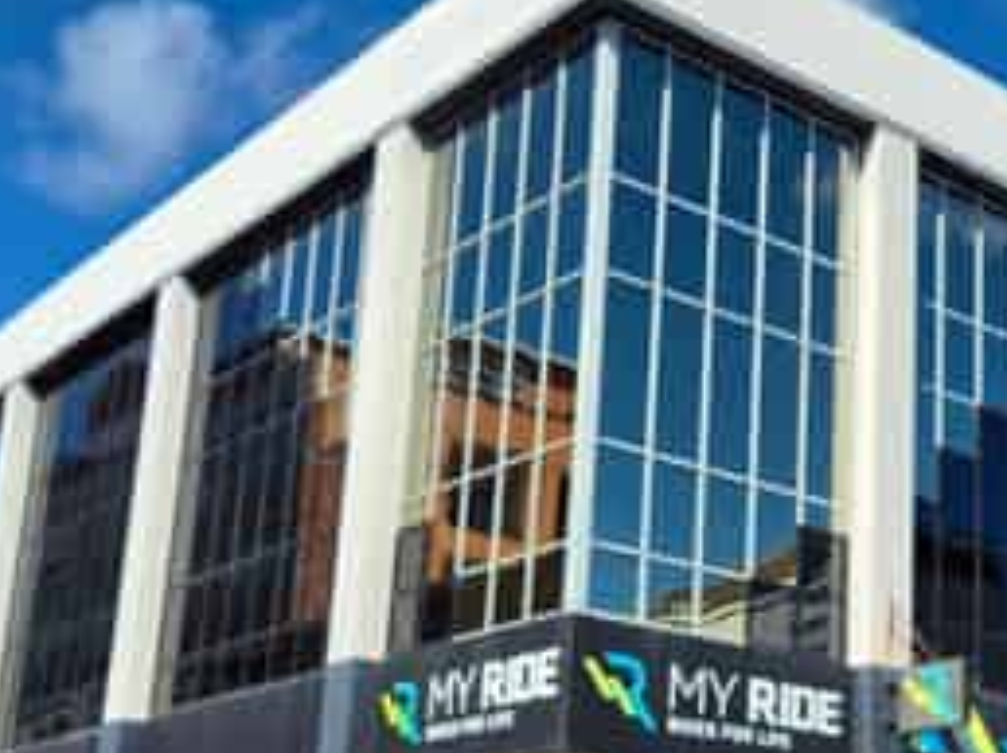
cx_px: 822
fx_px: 1279
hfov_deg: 41.0
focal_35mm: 44
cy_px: 560
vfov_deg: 32.2
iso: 25
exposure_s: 1/1908
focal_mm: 5.4
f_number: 1.8
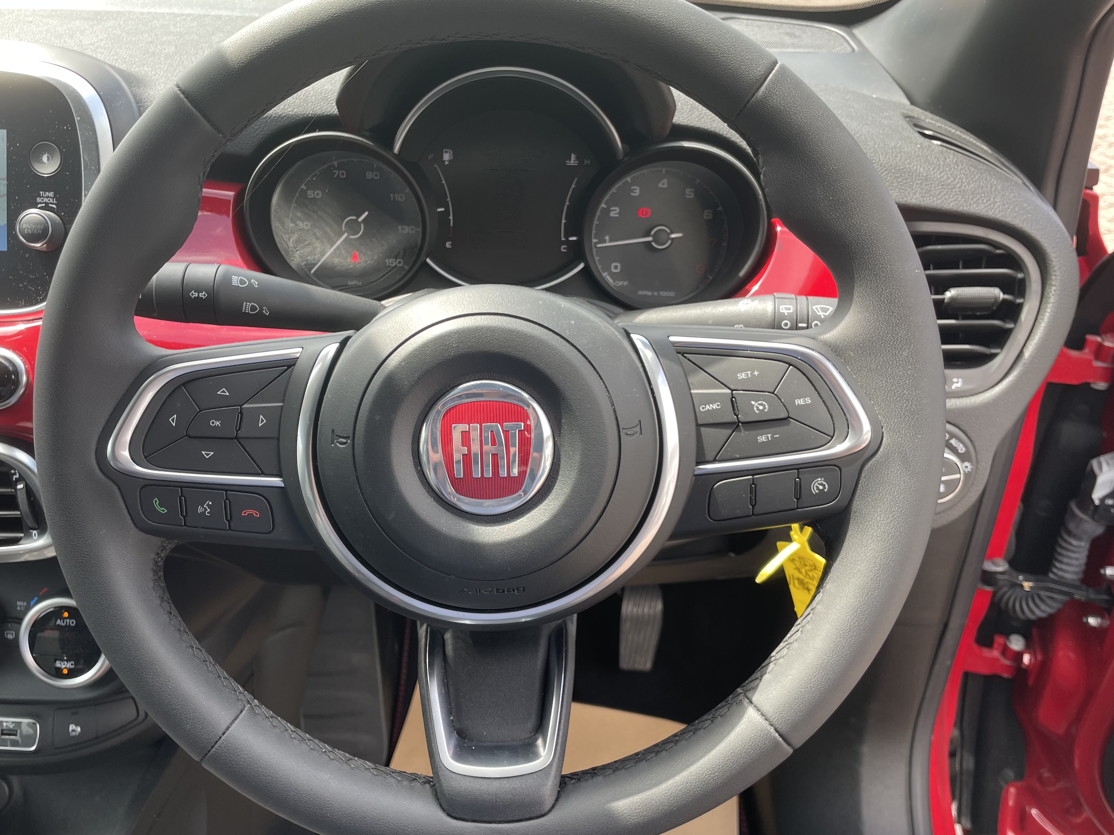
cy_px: 420
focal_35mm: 29
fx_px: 933
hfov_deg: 61.5
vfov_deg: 48.2
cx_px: 493
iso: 32
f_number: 1.6
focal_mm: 4.2
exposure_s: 1/124
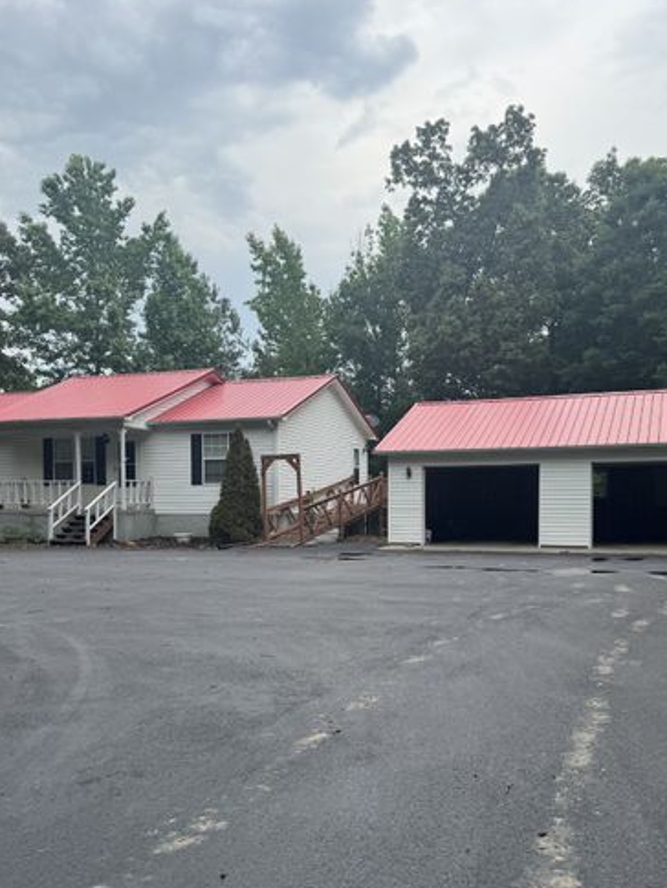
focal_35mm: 33
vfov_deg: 55.0
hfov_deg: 43.0
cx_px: 339
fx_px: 847
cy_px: 530
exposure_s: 1/2331
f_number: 1.78
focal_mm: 6.76
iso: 80
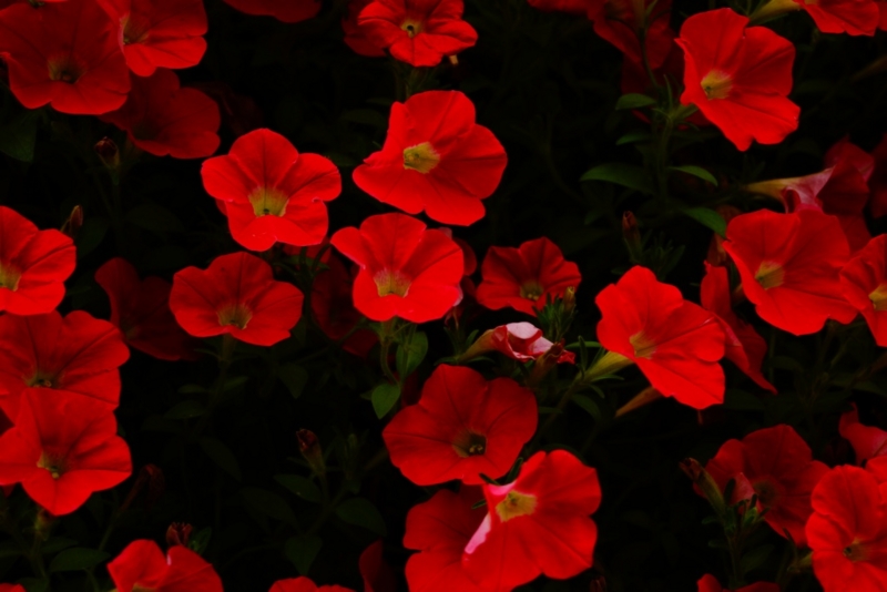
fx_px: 1799
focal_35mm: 73
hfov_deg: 27.7
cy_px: 296
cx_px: 444
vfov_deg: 18.7
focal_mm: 49
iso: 100
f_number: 5
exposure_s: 1/160
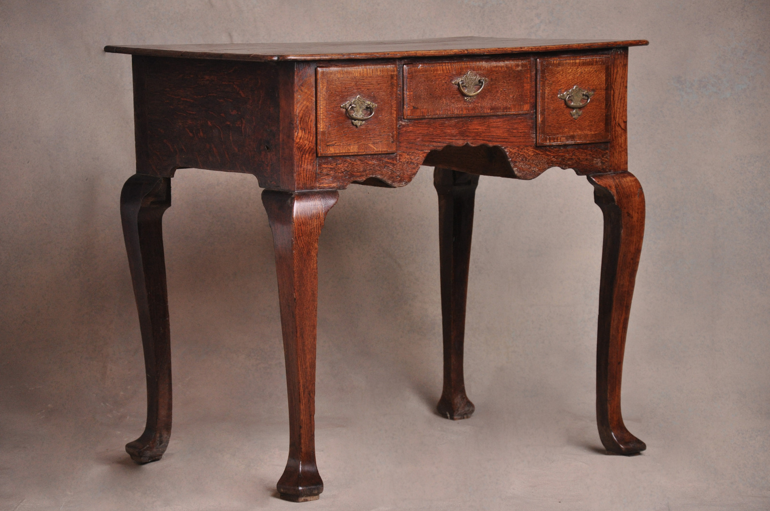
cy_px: 256
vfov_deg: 9.9
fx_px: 2947
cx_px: 385
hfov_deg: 14.9
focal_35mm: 138
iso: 800
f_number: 5.6
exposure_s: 1/100
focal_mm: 92
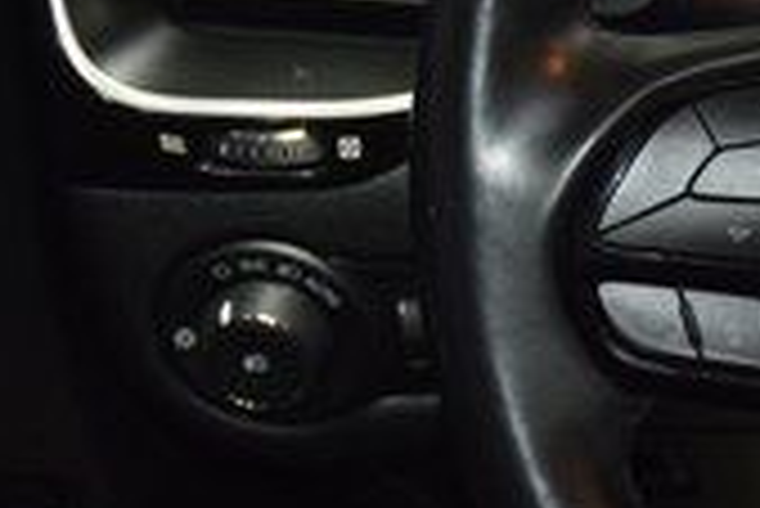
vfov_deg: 8.3
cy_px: 196
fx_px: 3484
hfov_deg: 11.7
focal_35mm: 165
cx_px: 1268
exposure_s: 1/25
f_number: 3.8
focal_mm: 29
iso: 1250
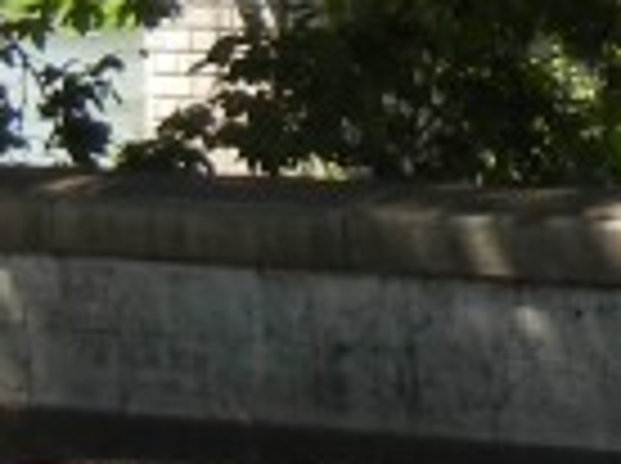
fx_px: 4531
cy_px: -374
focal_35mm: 253
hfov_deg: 7.4
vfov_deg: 5.8
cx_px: 1476
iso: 160
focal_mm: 6.2
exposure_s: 1/418
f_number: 3.6
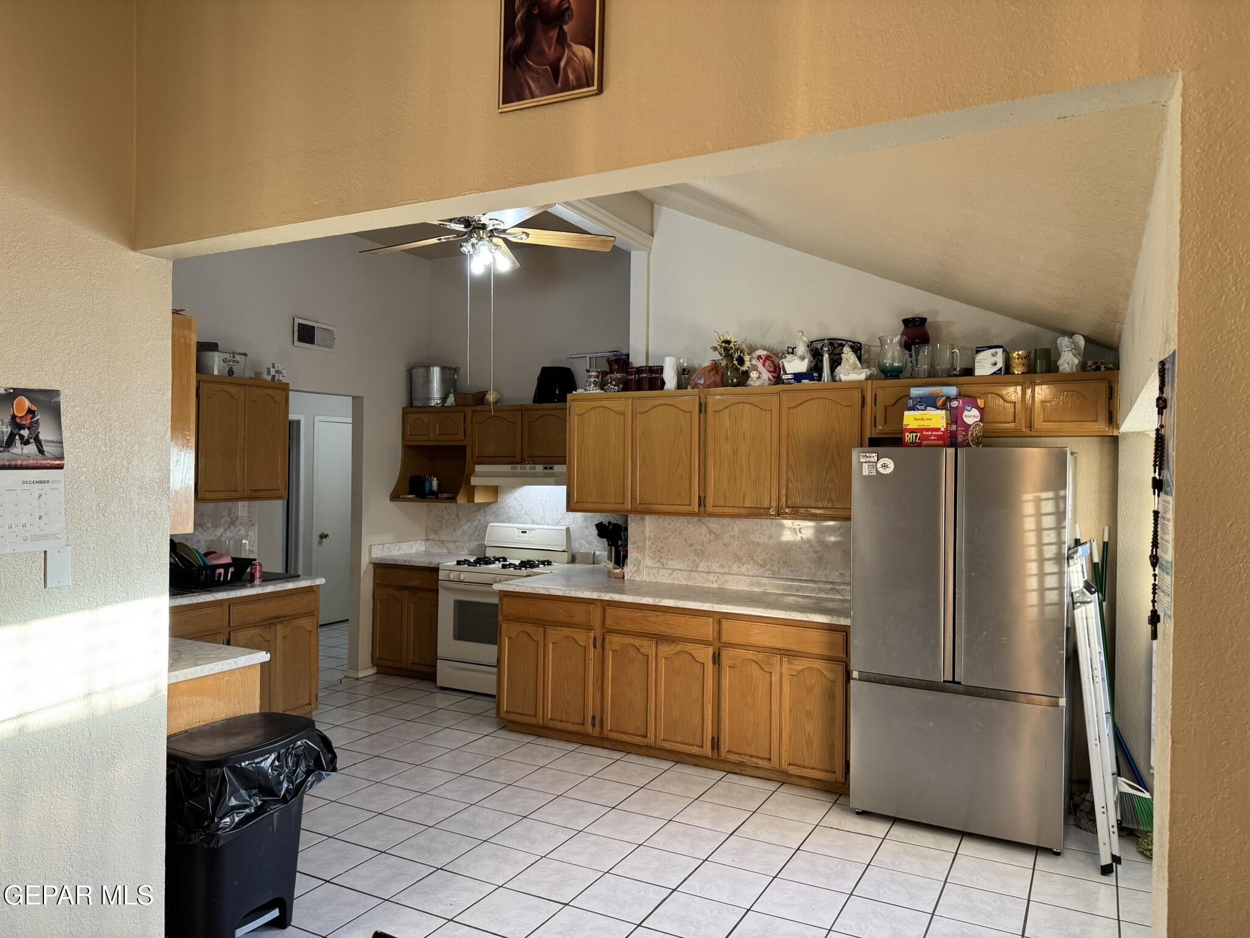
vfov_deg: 56.8
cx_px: 625
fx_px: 867
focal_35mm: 24
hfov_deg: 71.6
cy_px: 469
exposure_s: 1/60
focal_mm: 6.76
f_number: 1.78
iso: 125
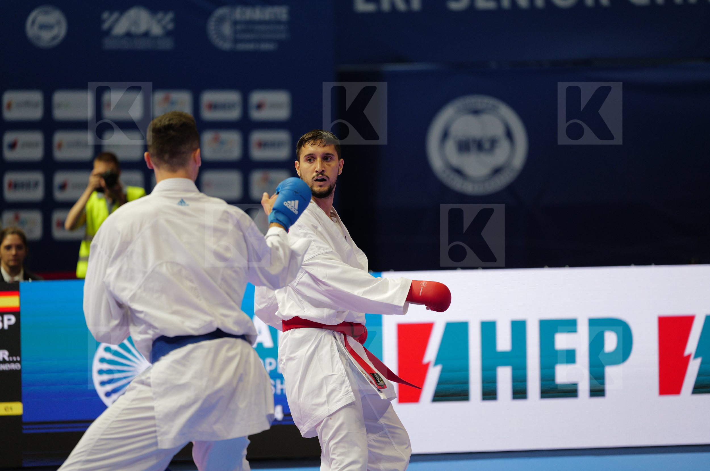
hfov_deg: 12.7
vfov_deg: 8.4
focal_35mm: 162
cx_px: 355
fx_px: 3190
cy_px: 236
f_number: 2.8
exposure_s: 1/1000
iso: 1600
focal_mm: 162
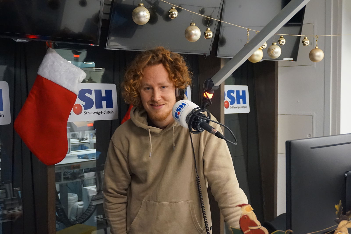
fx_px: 439
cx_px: 176
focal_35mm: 45
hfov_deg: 43.6
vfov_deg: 29.9
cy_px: 117
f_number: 5
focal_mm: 30
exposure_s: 1/160
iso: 4000
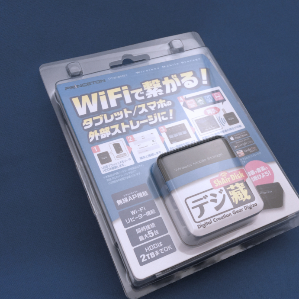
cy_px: 163
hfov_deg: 43.8
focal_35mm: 38
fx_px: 371
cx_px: 165
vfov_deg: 43.8
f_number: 2.2
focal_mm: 4.15
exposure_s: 1/15
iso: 50
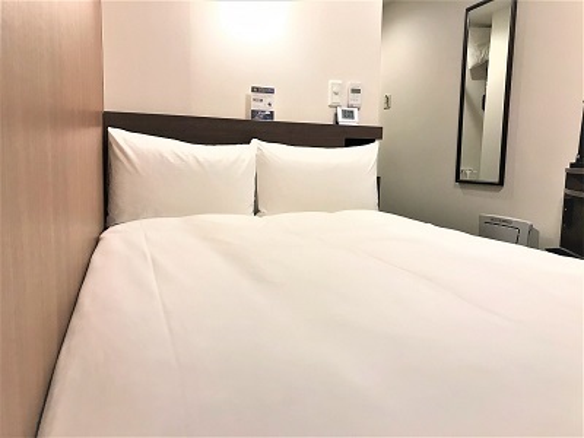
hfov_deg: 63.4
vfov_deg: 49.7
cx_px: 292
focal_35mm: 28
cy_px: 219
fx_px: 472
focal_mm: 3.99
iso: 32
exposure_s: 1/25
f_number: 1.8
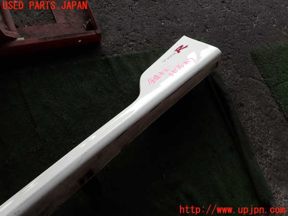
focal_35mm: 25
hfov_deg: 69.4
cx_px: 144
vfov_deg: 54.9
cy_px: 108
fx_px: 208
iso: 100
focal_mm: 4.5
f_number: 2.8
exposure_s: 1/125
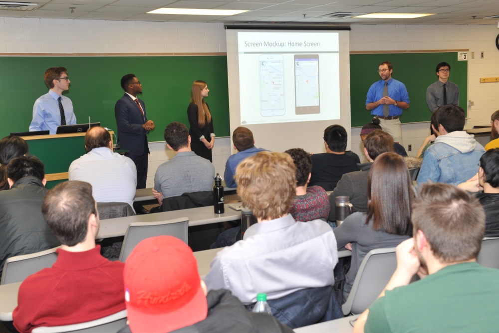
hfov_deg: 41.1
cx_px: 250
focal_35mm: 48
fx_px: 665
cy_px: 166
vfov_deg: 28.1
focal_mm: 48
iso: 1100
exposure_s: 1/60
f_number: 7.1
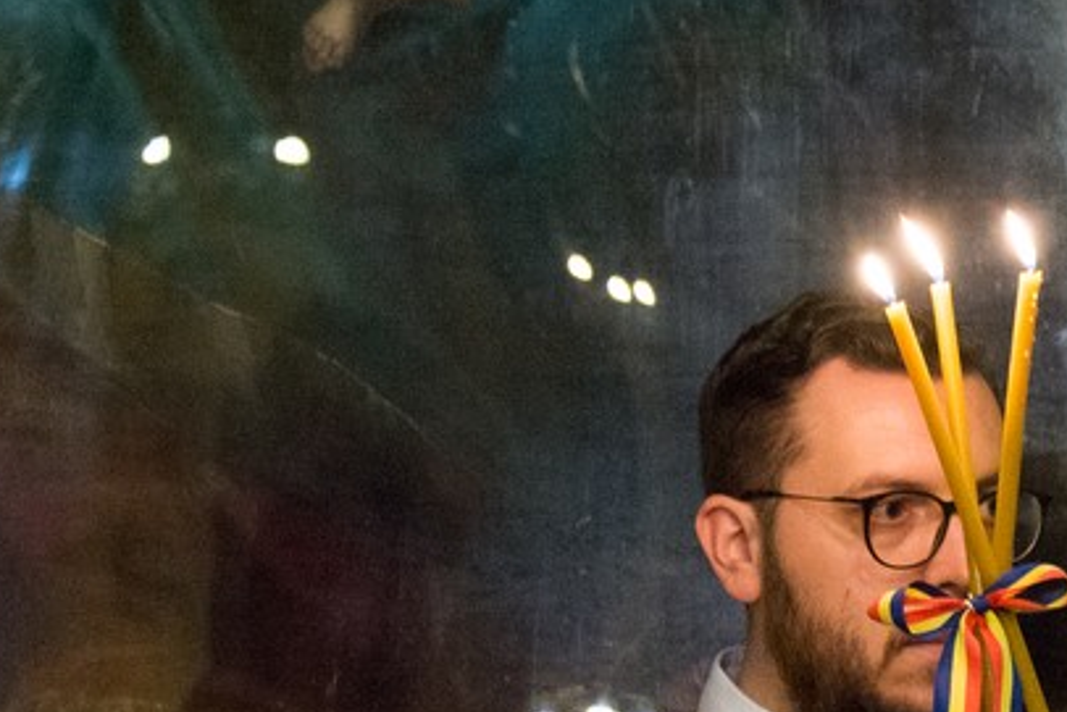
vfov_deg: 3.7
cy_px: 933
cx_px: 1552
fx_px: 10999
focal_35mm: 371
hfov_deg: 5.5
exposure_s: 1/50
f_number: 5.3
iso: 2000
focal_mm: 105
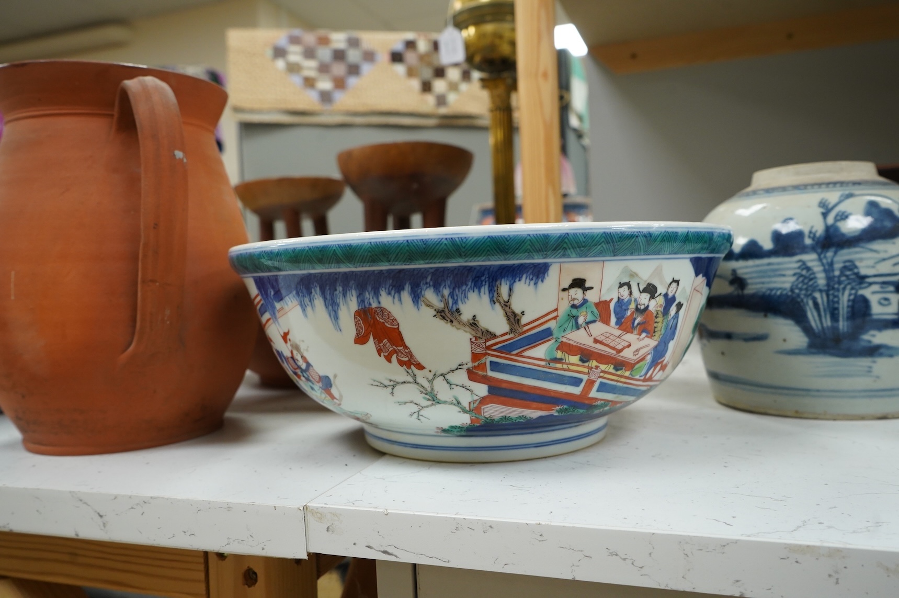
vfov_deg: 46.3
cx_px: 450
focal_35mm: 28
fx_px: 699
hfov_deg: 65.5
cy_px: 299
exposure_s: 1/100
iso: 2500
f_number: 7.1
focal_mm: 28
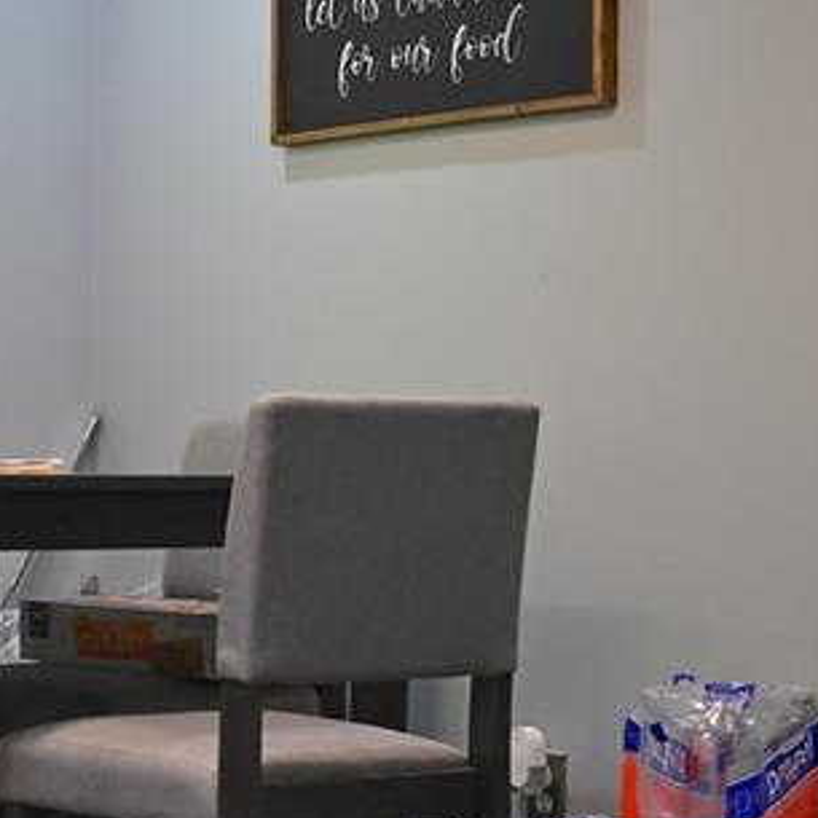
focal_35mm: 98
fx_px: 2631
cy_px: 436
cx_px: -94
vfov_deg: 17.7
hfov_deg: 17.1
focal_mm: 34.5
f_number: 5.6
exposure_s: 1/80
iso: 1250
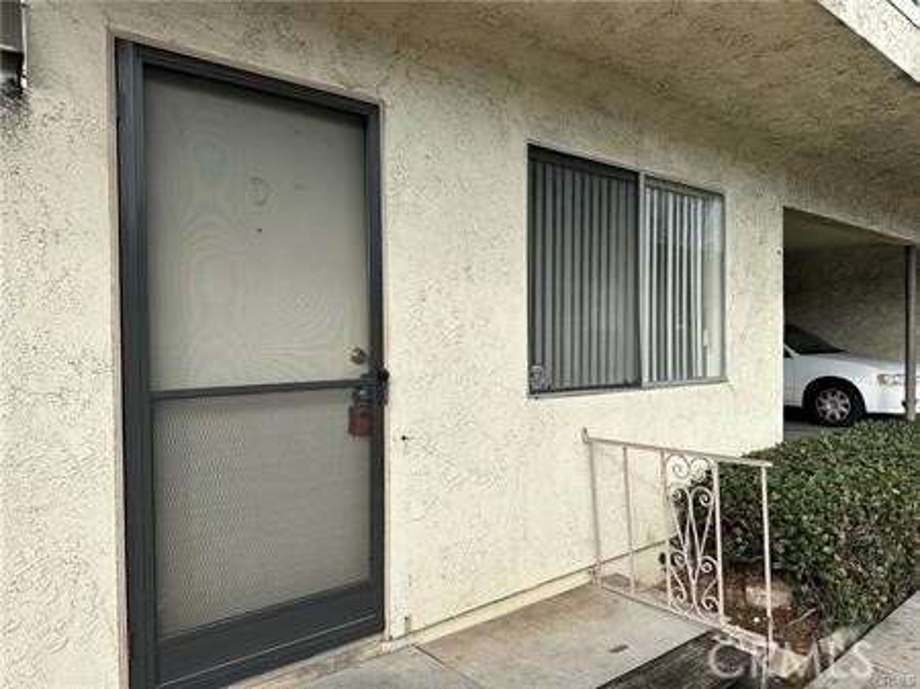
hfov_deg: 71.6
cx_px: 460
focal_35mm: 24
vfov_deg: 56.8
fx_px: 638
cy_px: 344
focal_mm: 6.86
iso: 80
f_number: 1.78
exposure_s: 1/2967
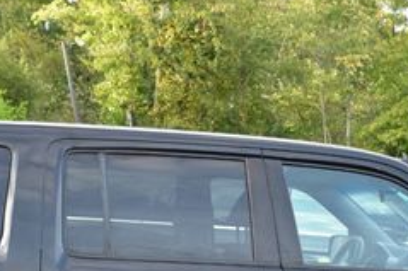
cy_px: 348
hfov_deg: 16.5
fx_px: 1408
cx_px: 212
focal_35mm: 124
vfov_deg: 10.8
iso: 400
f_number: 8
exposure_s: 1/80
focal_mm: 31
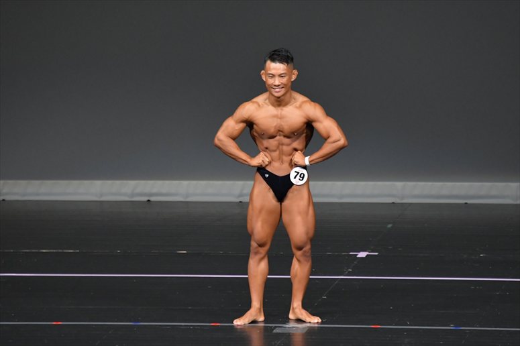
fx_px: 5414
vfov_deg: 3.7
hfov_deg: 5.5
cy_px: 173
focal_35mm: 375
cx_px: 260
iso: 4000
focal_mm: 250
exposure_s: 1/400
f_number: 5.6
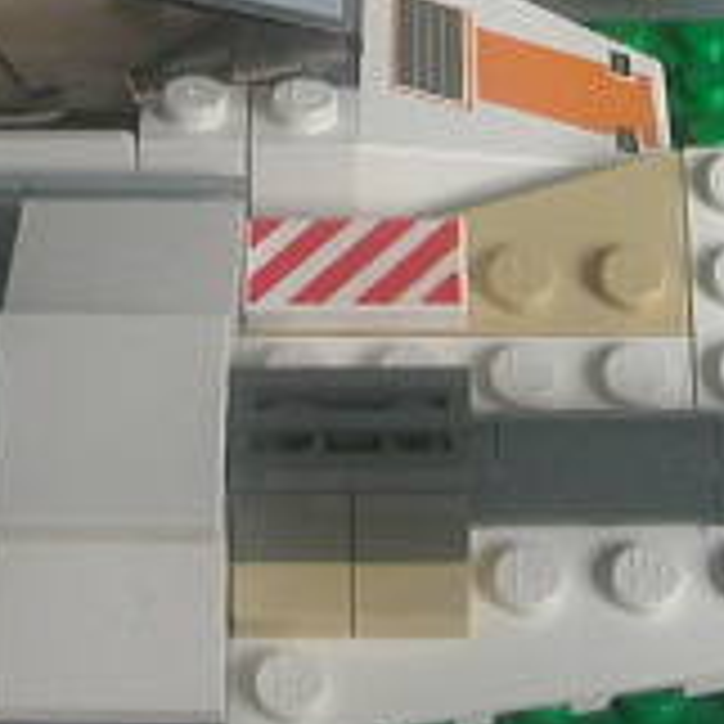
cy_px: -45
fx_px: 3573
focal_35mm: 151
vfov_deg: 11.4
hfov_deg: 11.6
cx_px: 337
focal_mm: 6.6
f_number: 2.9
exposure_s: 1/26.4
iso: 218
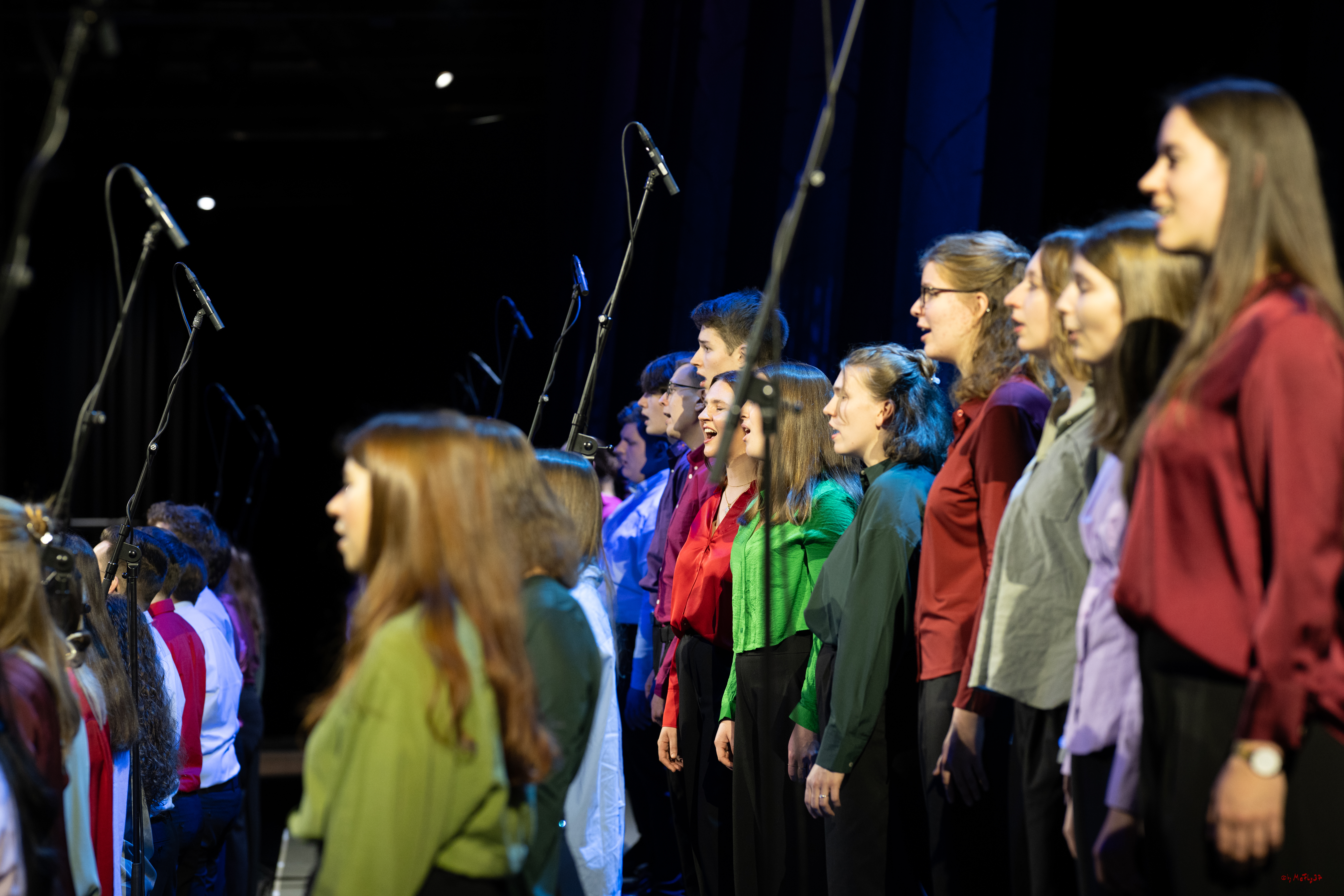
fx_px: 3173
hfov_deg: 23.9
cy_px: 448
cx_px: 672
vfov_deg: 16.1
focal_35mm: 85
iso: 1000
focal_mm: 85
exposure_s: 1/250
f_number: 2.8
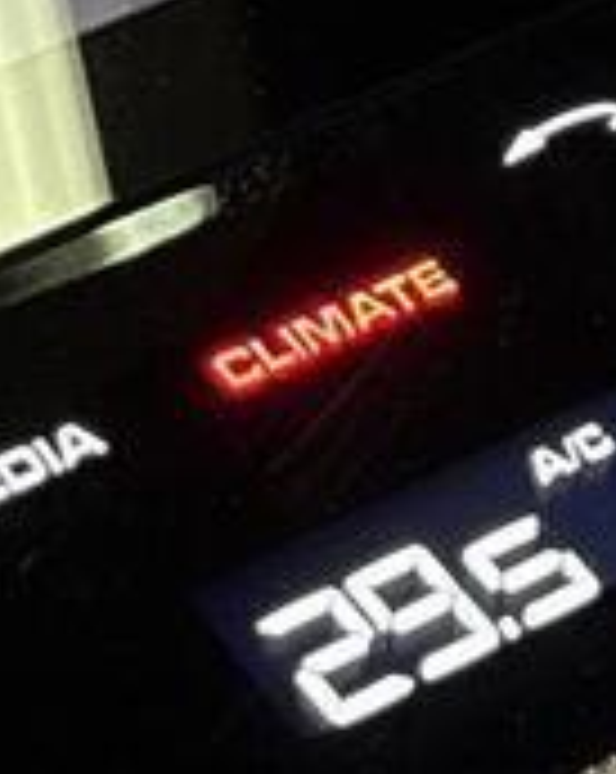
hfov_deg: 7.2
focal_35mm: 213
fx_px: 4867
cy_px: -464
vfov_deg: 8.8
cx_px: 679
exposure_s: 1/35
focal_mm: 5.96
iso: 640
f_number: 1.6
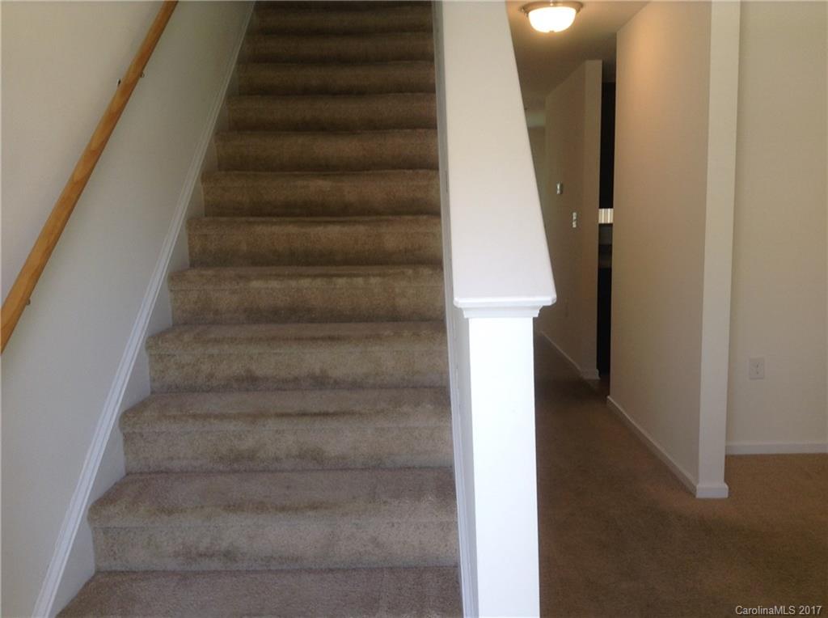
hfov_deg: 55.4
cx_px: 414
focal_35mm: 33
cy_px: 309
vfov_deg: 42.8
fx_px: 788
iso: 25
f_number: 2.4
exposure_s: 1/30
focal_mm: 3.3
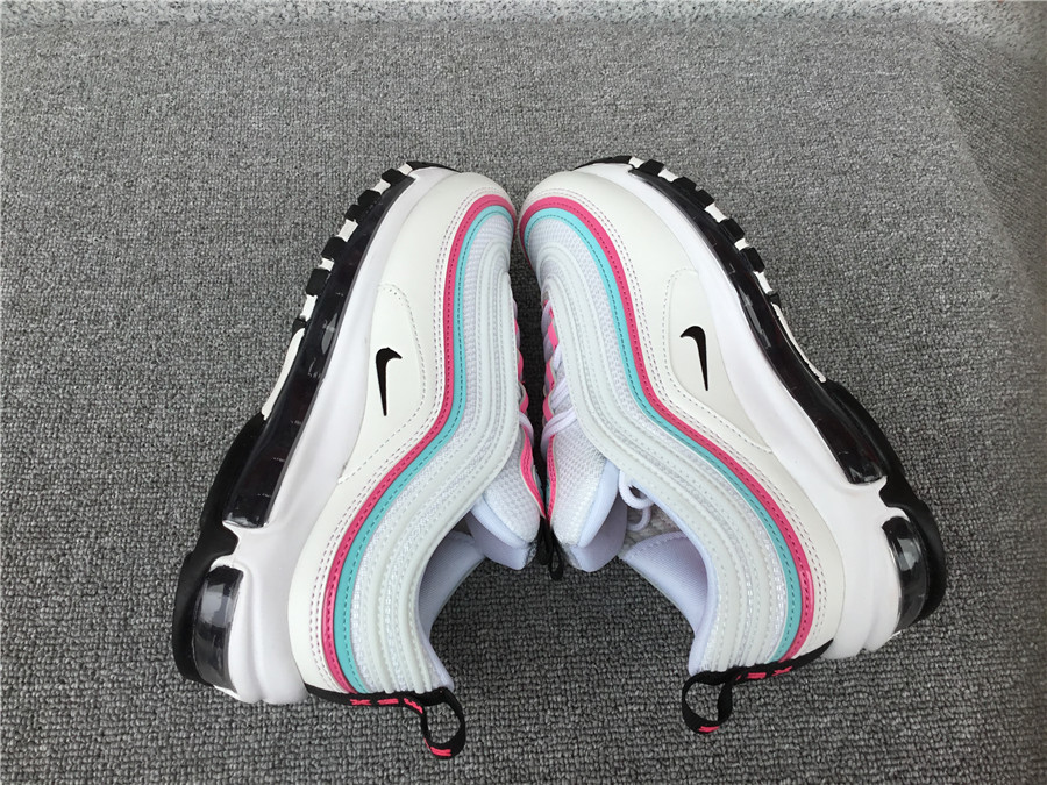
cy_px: 392
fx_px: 938
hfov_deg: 58.4
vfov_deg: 45.4
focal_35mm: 31
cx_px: 524
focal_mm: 3.3
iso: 25
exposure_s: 1/331
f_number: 2.4
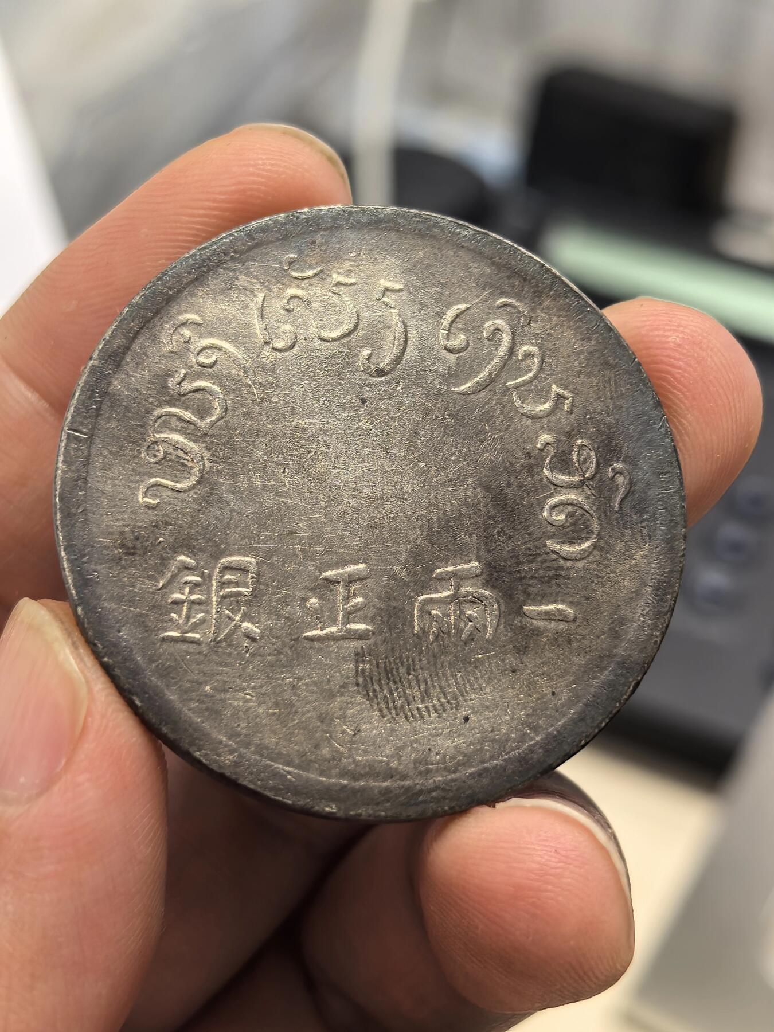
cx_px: 387
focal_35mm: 54
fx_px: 1610
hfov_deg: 27.0
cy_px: 516
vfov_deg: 35.5
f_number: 2
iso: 160
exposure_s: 1/50
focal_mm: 6.98
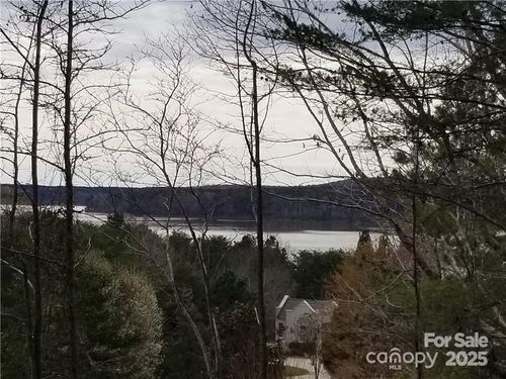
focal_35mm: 26
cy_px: 190
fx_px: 380
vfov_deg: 53.1
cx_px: 253
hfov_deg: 67.3
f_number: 1.7
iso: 50
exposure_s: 1/3717
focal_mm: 4.25
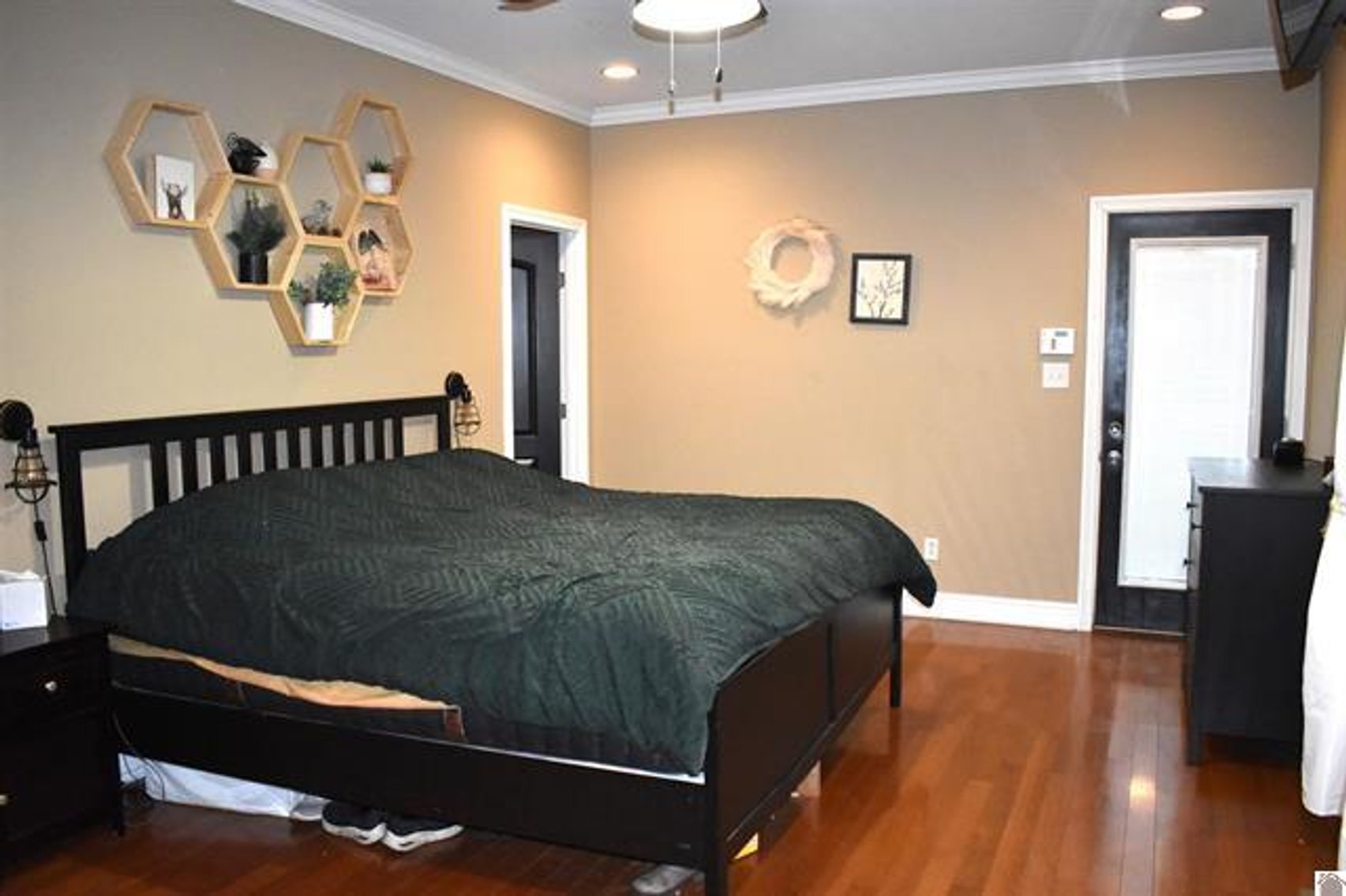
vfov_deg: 47.9
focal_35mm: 27
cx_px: 673
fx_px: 1009
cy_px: 448
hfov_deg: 67.4
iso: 3200
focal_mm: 18
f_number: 3.5
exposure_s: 1/200
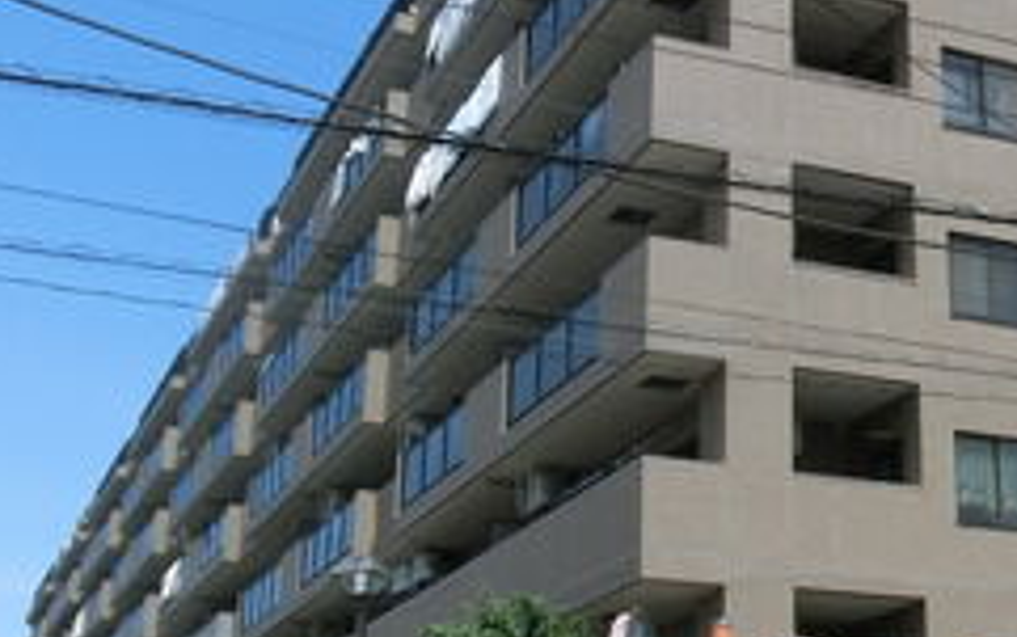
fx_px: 1831
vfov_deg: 19.7
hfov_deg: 30.2
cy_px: 224
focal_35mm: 66
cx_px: 836
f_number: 3.3
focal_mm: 4.4
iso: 80
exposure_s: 1/1000
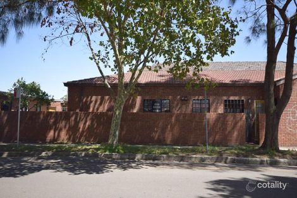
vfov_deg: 43.6
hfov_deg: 61.9
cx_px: 148
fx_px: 247
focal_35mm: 30
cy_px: 99
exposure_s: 1/160
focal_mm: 20
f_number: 5.6
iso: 100
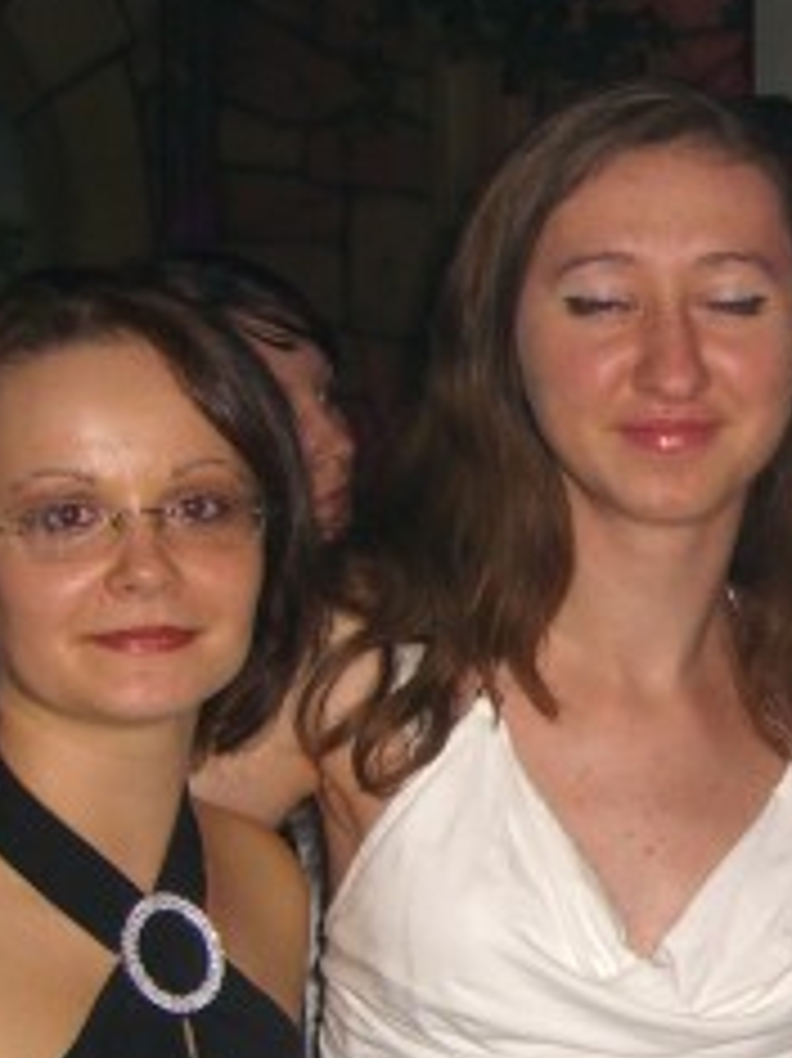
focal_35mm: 97
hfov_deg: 14.9
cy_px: 765
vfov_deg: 20.1
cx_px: 868
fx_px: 2962
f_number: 2.8
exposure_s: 1/60
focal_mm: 7.9
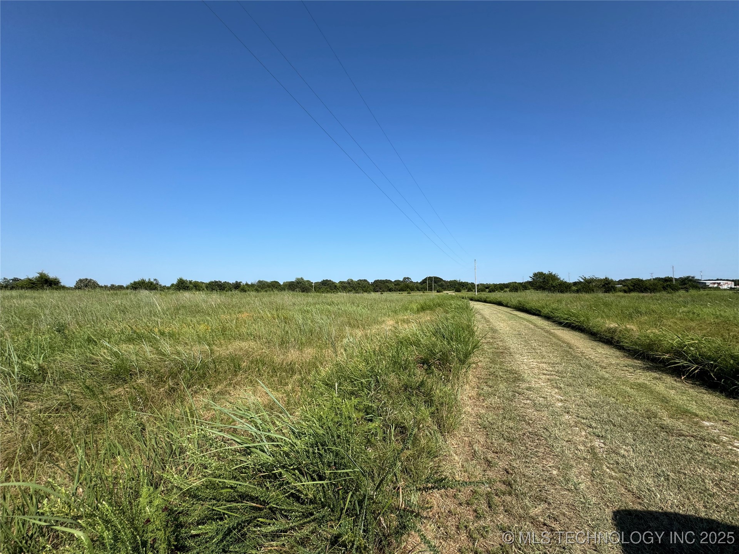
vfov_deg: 85.7
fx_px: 299
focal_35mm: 14
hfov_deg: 102.1
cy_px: 277
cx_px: 370
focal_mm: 2.22
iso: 40
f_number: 2.2
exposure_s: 1/1880
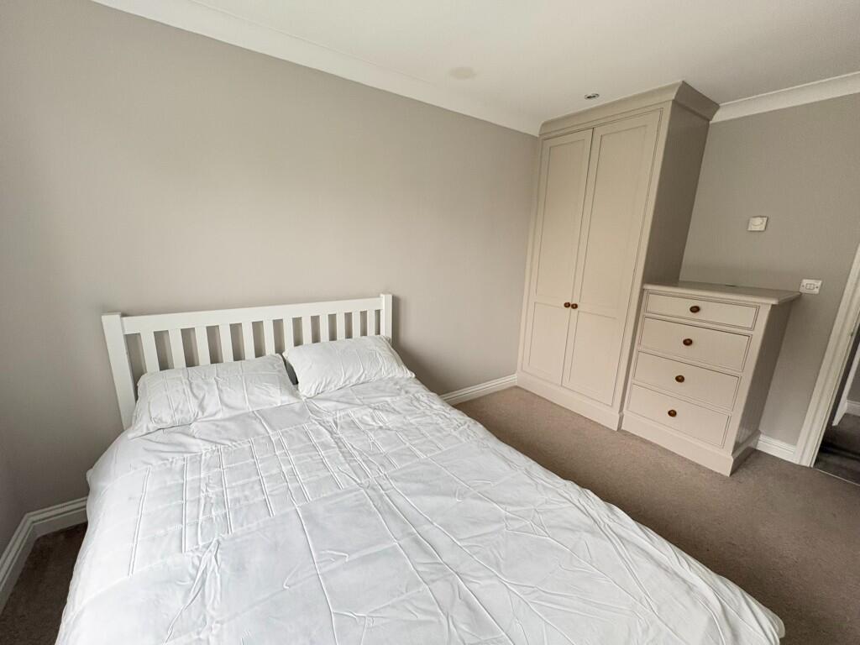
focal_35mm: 14
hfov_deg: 102.1
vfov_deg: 85.7
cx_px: 430
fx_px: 348
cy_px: 322
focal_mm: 2.22
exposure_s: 1/60
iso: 400
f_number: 2.2
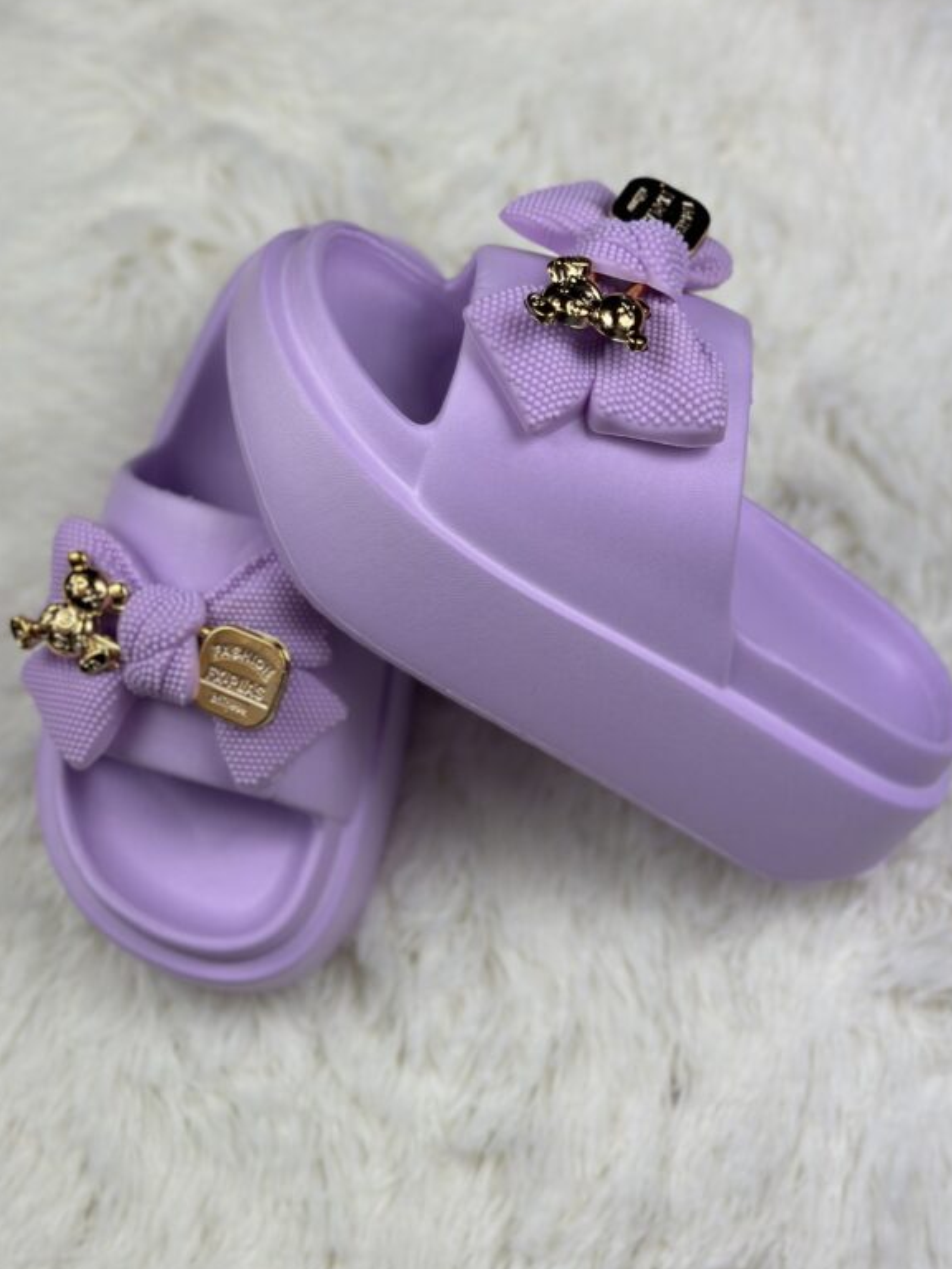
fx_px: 1833
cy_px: 643
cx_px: 484
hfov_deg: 29.1
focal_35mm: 50
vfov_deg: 38.2
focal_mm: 6.86
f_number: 1.78
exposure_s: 1/2070
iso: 80
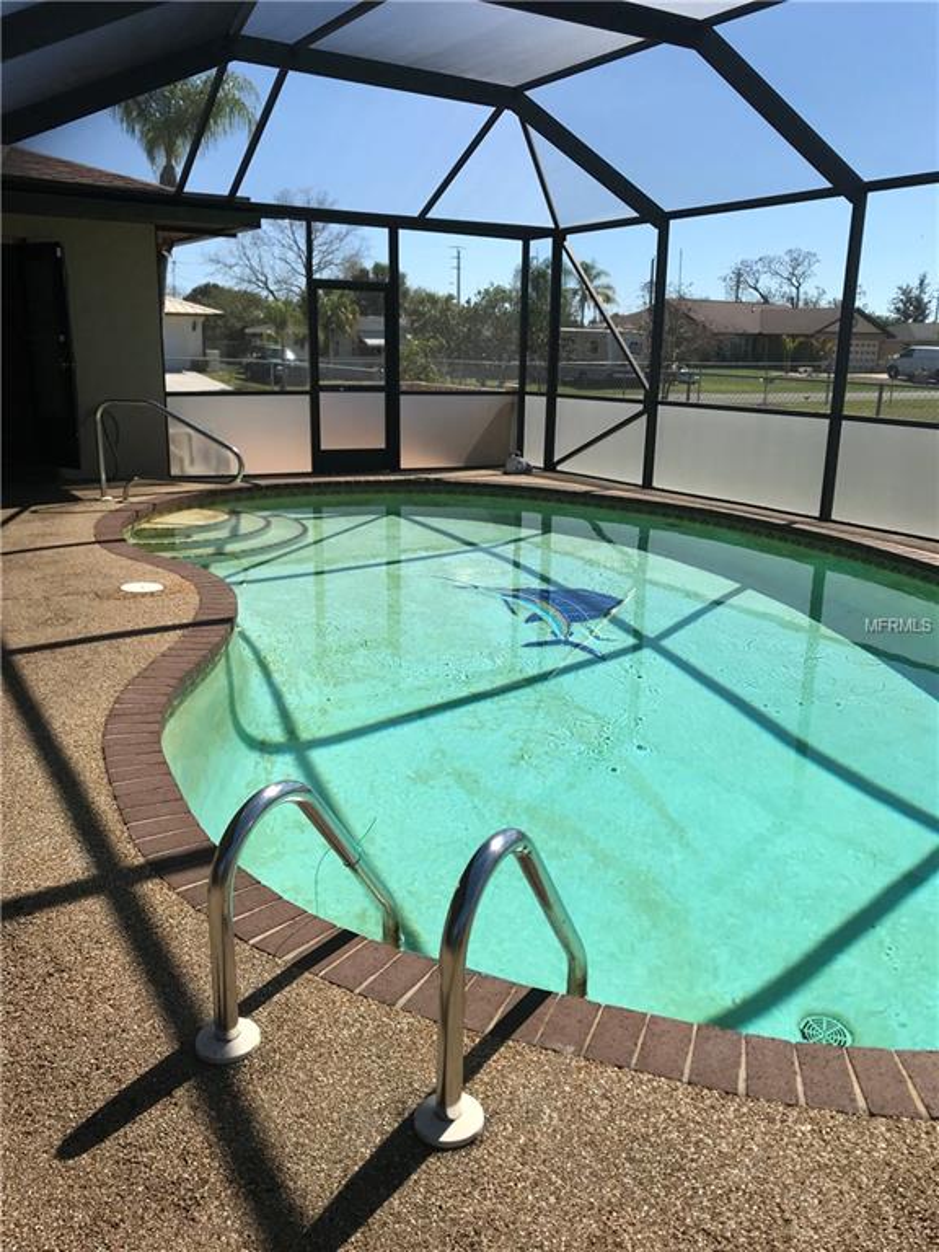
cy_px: 626
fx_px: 1013
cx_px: 470
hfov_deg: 49.7
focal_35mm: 28
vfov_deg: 63.4
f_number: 1.8
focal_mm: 3.99
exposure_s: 1/2083
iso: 20
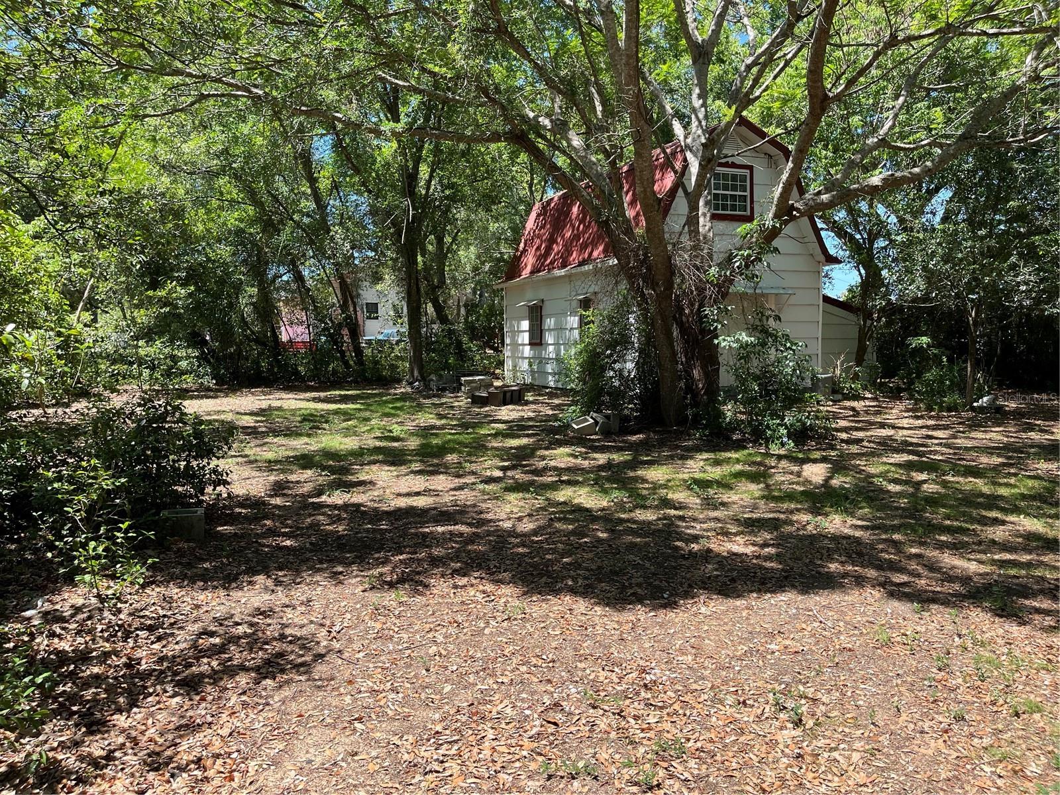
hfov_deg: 67.3
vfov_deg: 53.1
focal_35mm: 26
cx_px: 530
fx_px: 796
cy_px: 398
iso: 50
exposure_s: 1/852
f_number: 1.6
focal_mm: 5.1
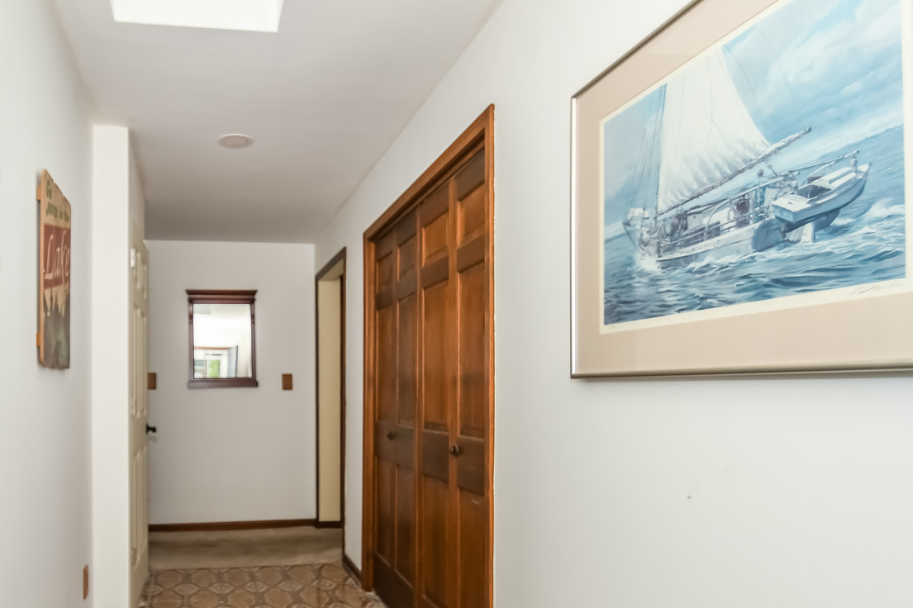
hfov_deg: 74.2
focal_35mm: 22
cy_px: 355
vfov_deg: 56.9
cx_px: 252
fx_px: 558
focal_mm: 10
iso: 400
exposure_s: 1/1250
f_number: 8
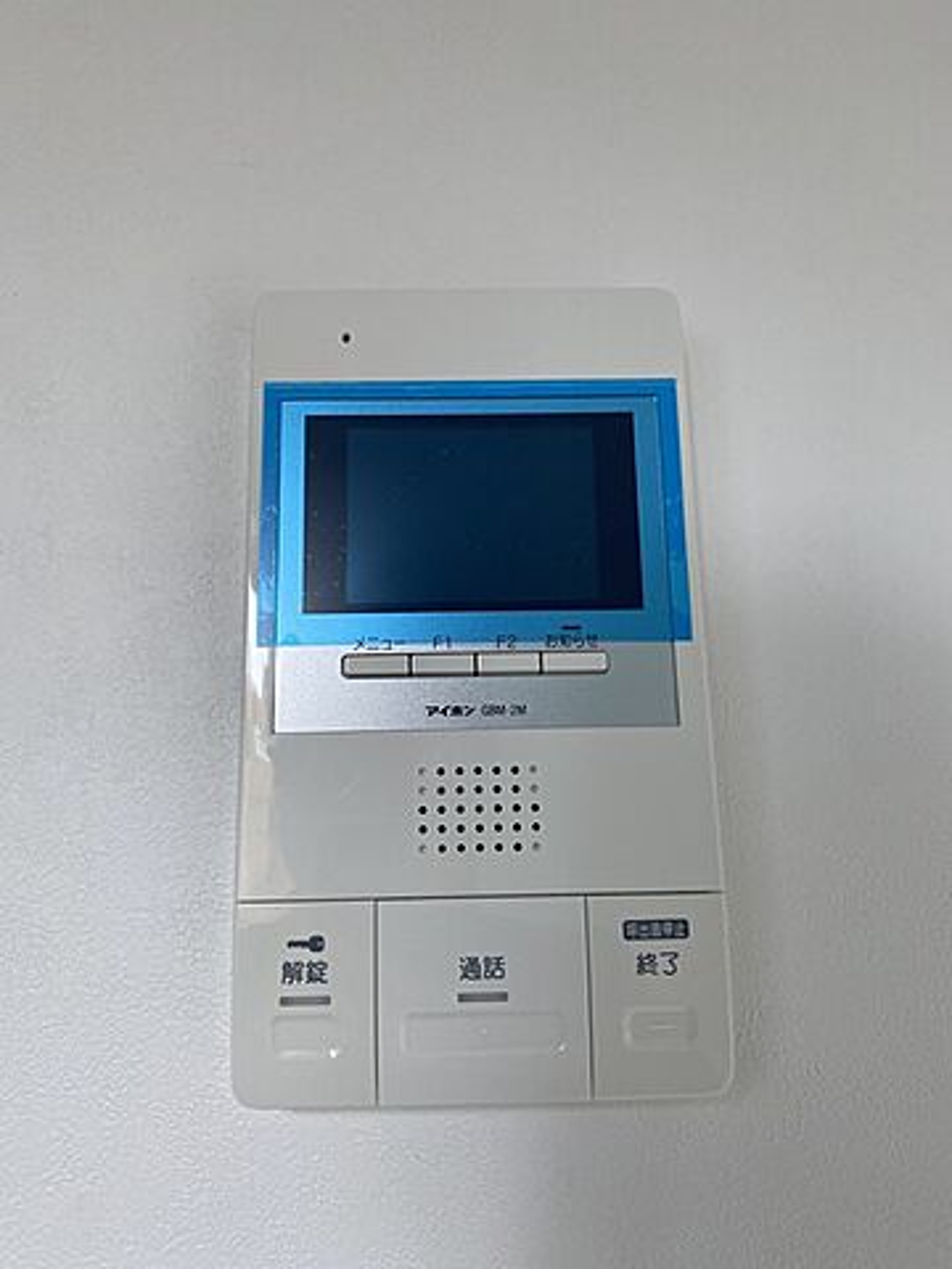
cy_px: 634
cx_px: 476
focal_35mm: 26
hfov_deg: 53.1
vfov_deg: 67.3
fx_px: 953
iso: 100
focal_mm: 4.25
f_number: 1.8
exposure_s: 1/121
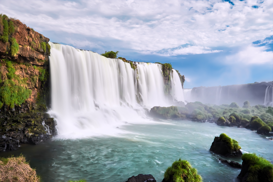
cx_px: 136
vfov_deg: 55.1
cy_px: 91
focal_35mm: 23
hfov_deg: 76.1
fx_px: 174
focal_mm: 15.1
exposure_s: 1.2
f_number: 11
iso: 400
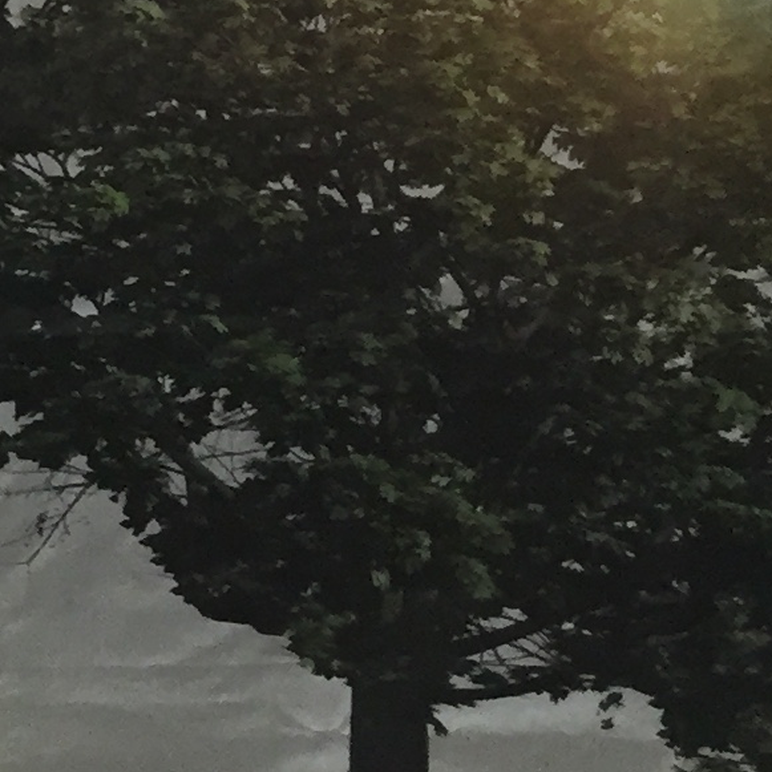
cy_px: -567
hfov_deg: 10.6
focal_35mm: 144
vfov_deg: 11.4
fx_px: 3633
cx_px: -999
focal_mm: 4.15
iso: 64
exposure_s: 1/33
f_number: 2.2
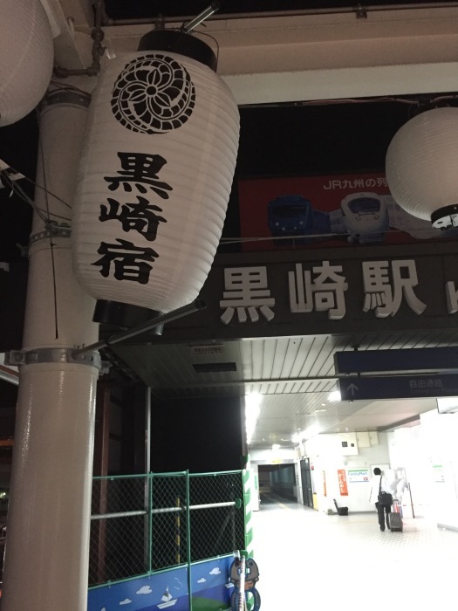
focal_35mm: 29
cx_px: 229
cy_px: 306
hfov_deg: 48.2
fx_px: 512
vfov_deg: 61.7
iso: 250
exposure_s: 1/15
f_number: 2.2
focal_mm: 4.15
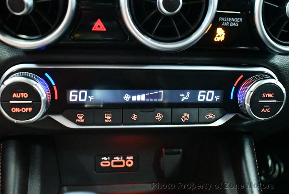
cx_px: 144
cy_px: 97
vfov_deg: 37.0
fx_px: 289
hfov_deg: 53.1
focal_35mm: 36
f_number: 3.5
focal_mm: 18
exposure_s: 1/60
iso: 12800
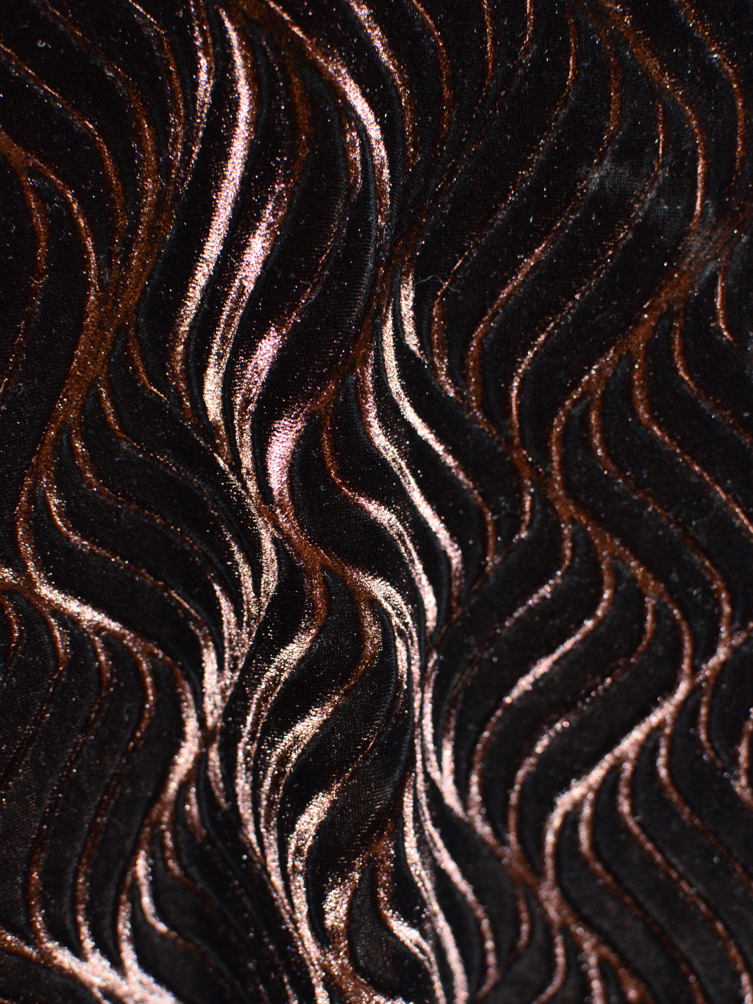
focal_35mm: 58
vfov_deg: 33.5
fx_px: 1669
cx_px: 375
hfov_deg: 25.4
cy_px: 550
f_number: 4
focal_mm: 35
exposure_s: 1/60
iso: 2000
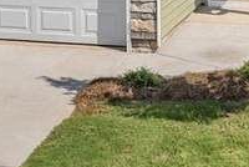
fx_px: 832
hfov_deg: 17.0
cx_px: 72
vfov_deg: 10.7
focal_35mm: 120
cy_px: -140
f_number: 6.3
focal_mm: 18.8
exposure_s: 1/500
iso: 100
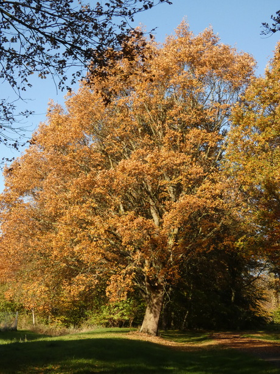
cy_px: 187
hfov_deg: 19.9
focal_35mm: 74
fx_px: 798
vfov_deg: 26.3
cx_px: 140
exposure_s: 1/1000
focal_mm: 13.3
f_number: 5
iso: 400
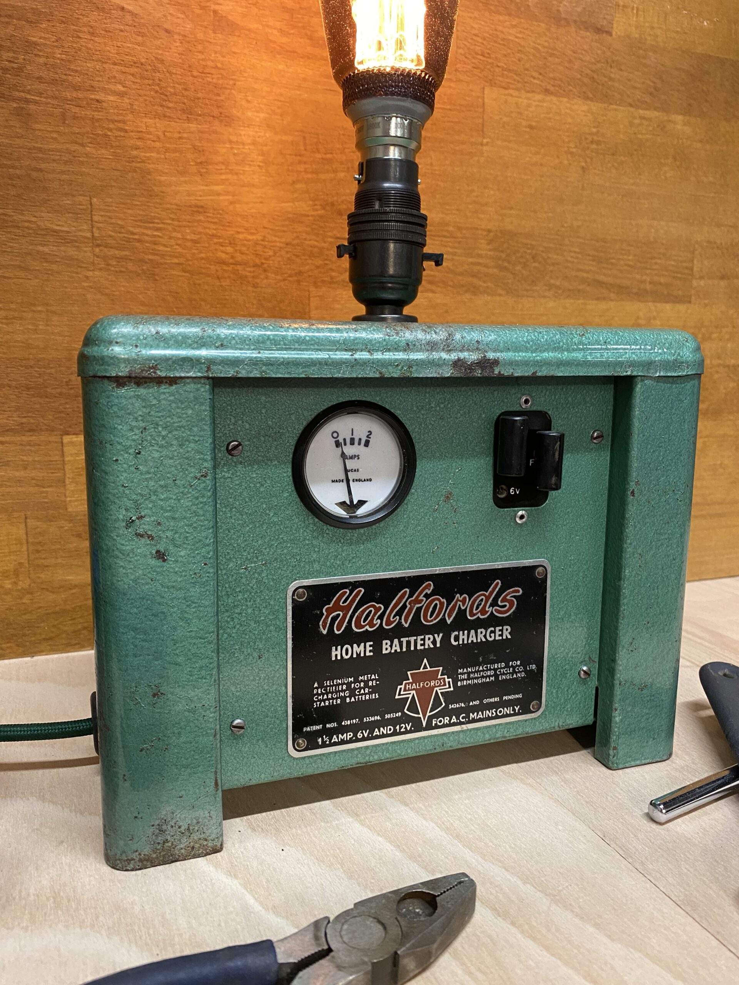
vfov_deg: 67.3
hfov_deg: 53.1
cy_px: 492
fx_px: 740
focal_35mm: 26
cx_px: 370
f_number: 1.8
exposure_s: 1/50
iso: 320
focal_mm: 4.25
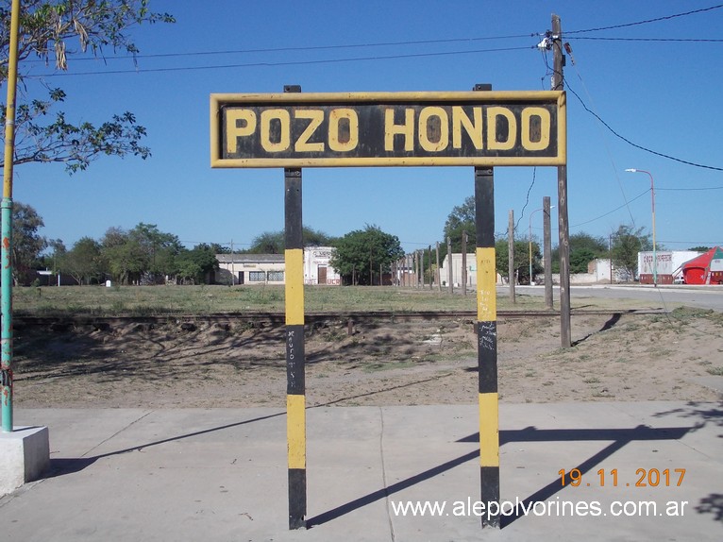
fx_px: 898
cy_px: 271
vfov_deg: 33.6
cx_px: 362
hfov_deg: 43.9
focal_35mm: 43
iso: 80
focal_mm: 6.1
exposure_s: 1/400
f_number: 6.5
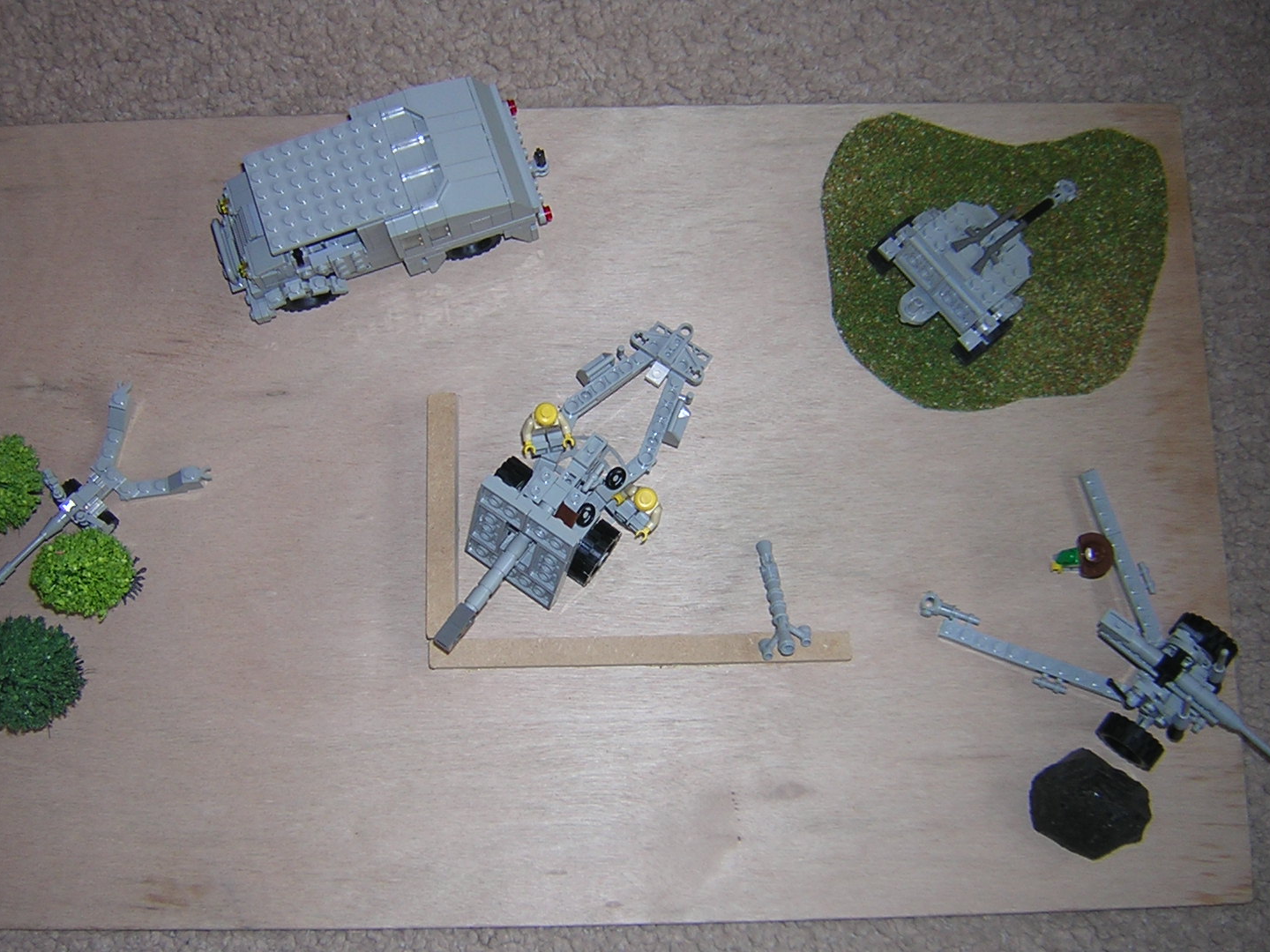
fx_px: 1468
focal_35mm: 40
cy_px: 494
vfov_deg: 36.0
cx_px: 630
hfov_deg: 46.8
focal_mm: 4.7
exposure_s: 1/60.1
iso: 100
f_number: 2.6
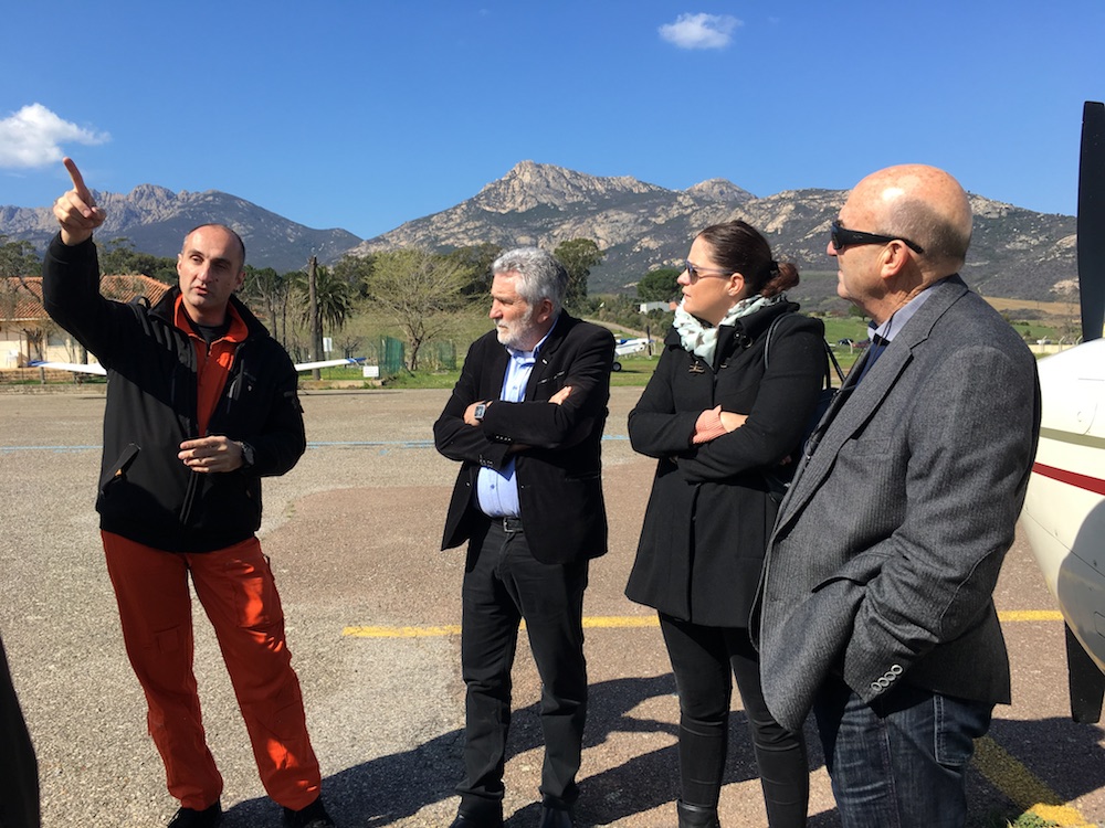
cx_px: 552
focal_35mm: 29
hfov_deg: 61.7
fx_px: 926
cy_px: 414
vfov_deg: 48.2
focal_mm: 4.15
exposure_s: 1/974
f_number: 2.2
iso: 25
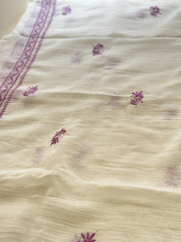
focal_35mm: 48
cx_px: 90
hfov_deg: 30.3
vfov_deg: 39.7
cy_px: 121
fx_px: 335
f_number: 1.78
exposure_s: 1/121
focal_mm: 6.86
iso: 125
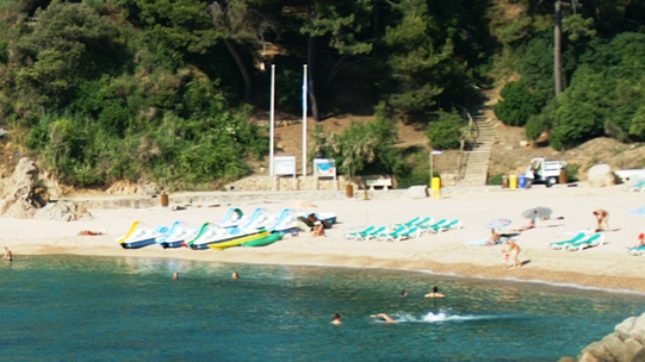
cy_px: 393
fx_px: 2257
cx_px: 5
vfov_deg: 9.1
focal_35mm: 132
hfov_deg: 16.0
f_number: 2.8
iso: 100
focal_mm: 28
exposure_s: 1/800
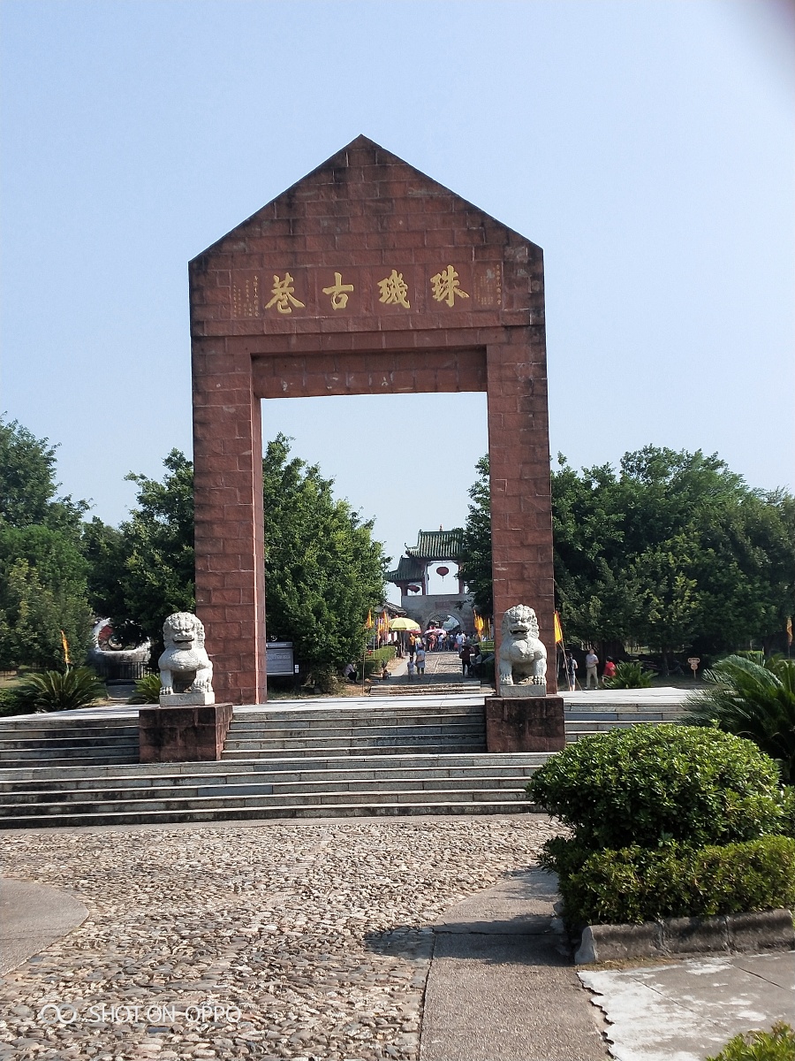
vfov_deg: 73.9
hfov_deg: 58.9
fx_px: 704
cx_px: 398
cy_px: 530
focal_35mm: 23
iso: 100
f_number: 1.7
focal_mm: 3.99
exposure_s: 1/1404
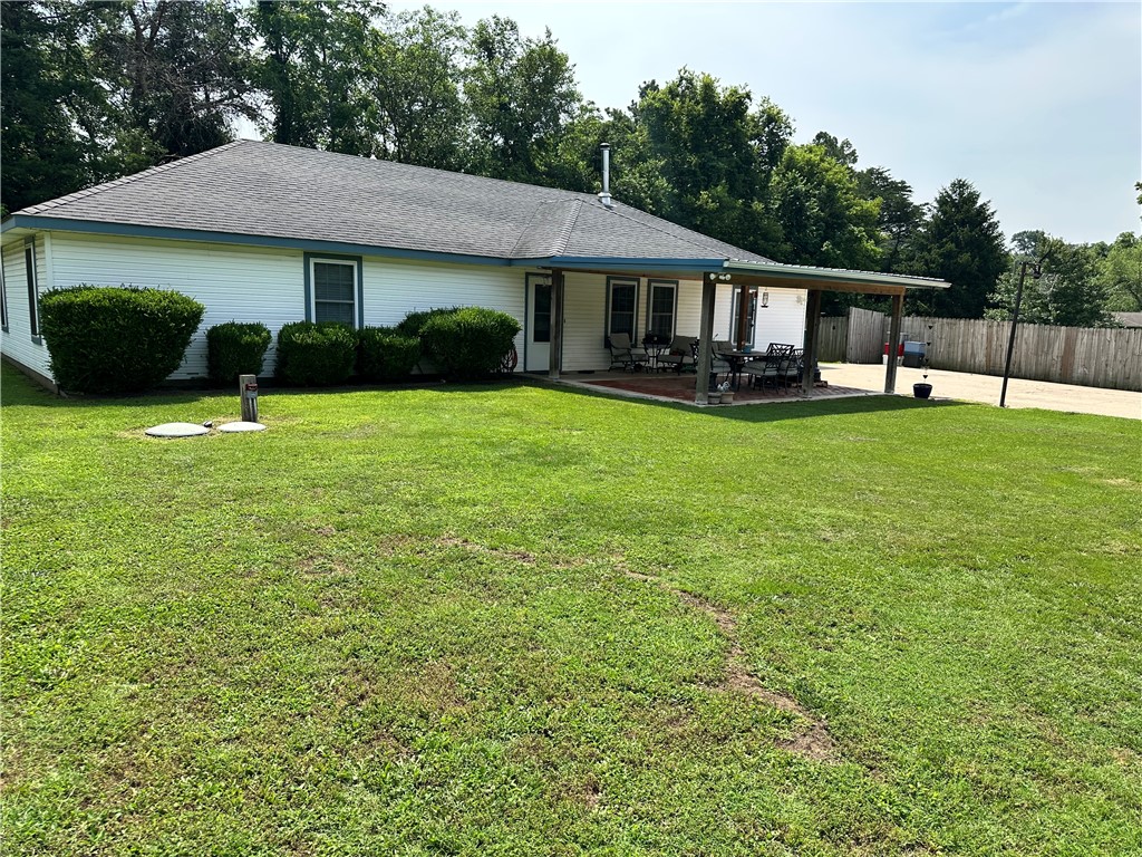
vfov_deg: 56.8
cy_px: 428
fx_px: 792
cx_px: 571
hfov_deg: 71.6
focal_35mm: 24
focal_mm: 6.86
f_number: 1.78
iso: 80
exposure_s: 1/2809
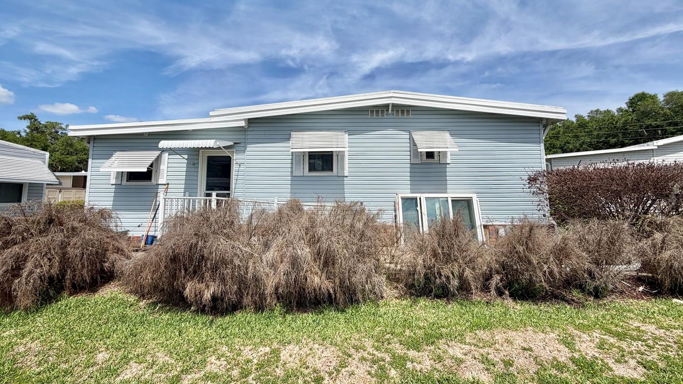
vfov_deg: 66.8
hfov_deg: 99.4
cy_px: 168
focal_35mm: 16
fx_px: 290
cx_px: 341
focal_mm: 2.22
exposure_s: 1/1017
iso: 20
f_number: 2.2
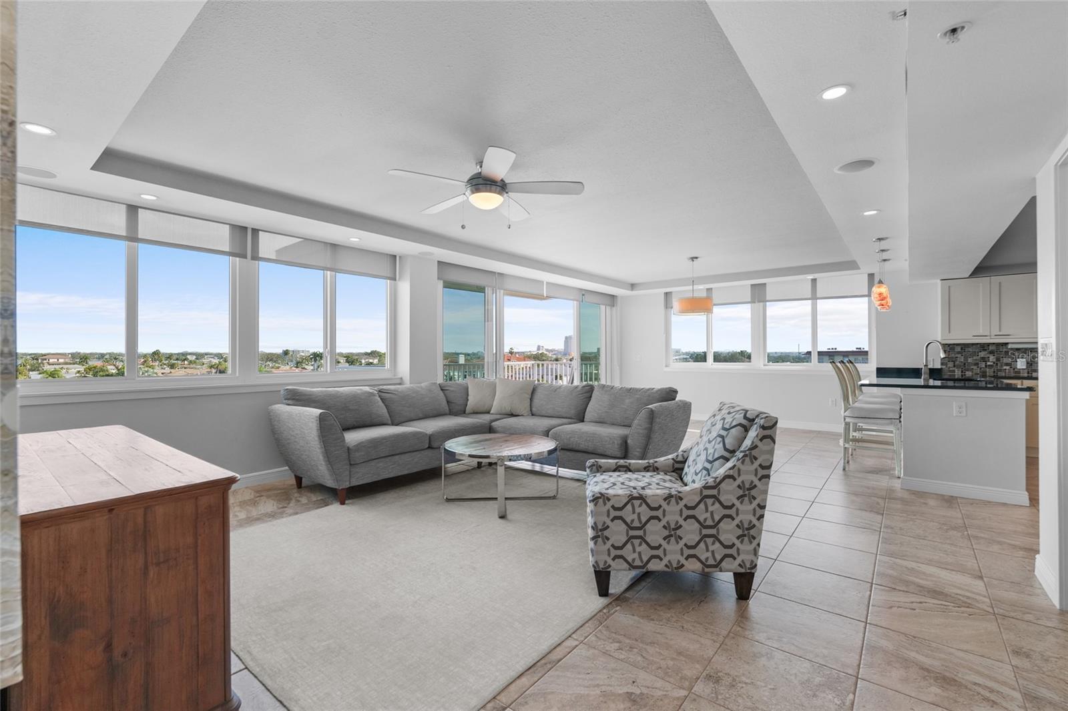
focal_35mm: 15
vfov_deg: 77.3
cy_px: 356
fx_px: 445
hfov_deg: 100.4
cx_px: 534
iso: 400
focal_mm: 15
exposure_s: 1/50
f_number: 8
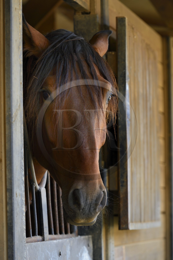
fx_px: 1118
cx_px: 86
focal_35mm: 155
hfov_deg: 8.9
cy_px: 130
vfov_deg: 13.3
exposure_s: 1/160
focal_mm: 155
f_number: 5
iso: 400
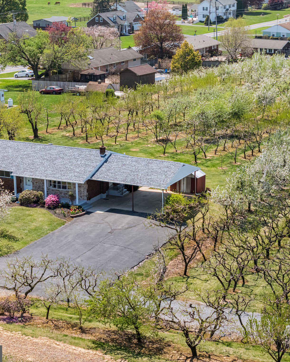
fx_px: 987
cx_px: 187
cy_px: 182
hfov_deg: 16.7
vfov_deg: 20.8
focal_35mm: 92
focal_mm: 19.35
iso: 100
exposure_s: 1/800
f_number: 2.8
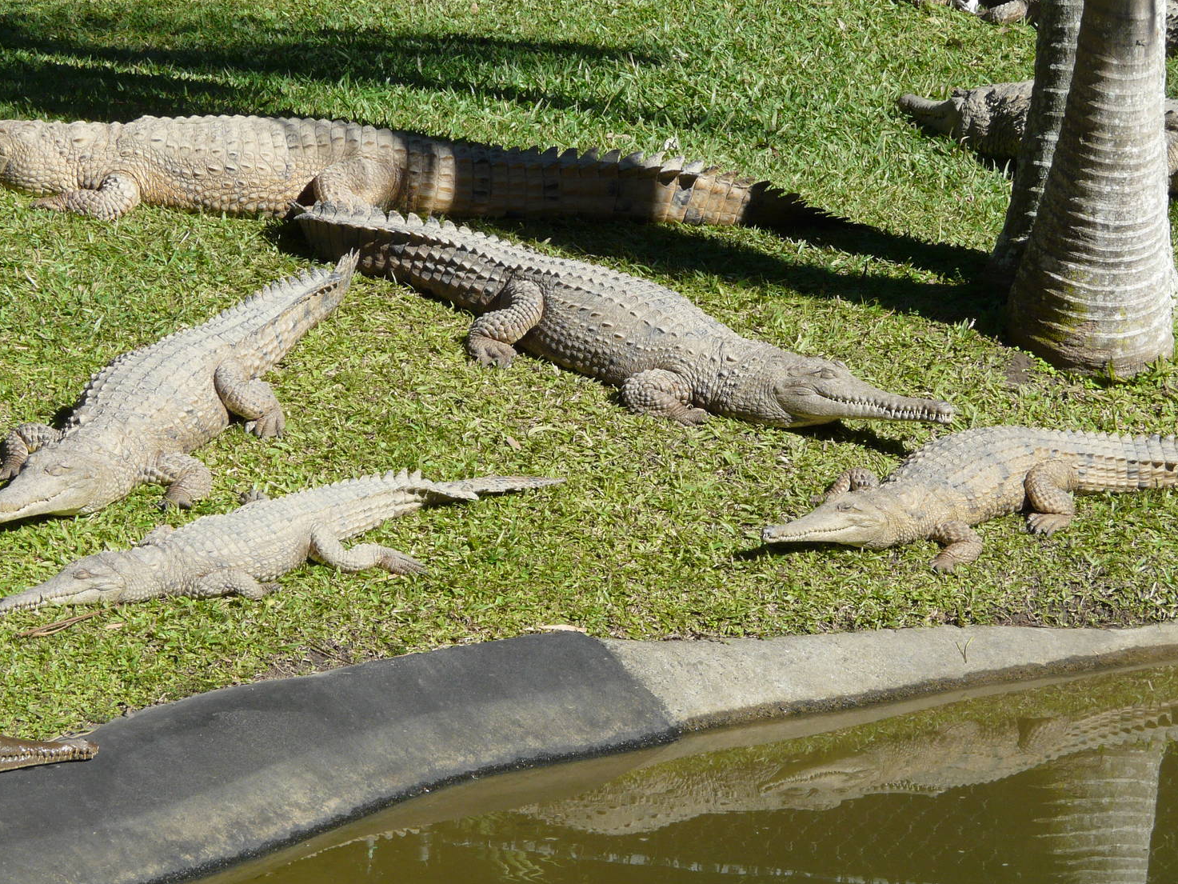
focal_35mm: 202
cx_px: 580
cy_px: 412
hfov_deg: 9.8
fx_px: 6875
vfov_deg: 7.4
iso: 100
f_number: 5.6
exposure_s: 1/320
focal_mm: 30.6
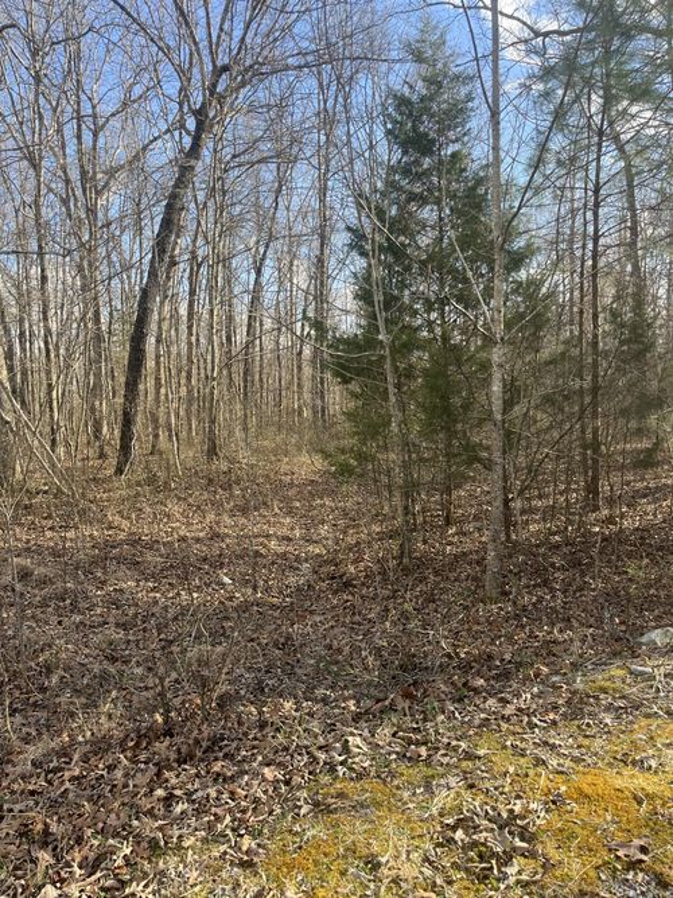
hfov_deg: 53.0
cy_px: 449
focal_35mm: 26
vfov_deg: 67.3
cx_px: 336
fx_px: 674
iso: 50
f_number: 1.6
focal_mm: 5.1
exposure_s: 1/777
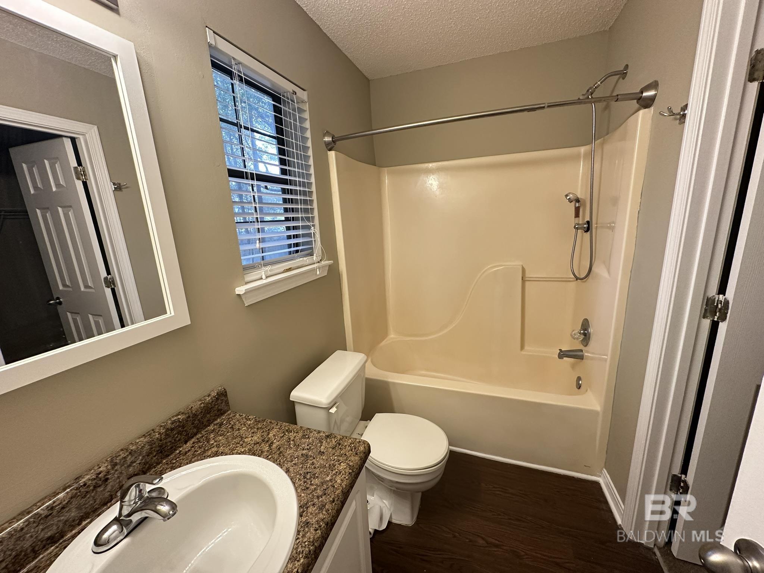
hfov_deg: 102.1
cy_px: 286
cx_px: 382
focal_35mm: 14
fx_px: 309
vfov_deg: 85.7
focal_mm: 2.22
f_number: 2.2
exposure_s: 1/60
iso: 250
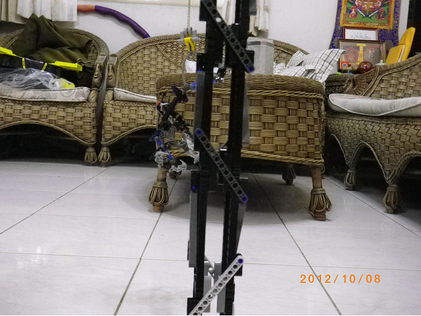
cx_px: 210
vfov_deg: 35.1
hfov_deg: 45.8
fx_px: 499
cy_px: 158
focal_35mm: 41
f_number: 3.9
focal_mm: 7.3
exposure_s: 1/30
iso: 800
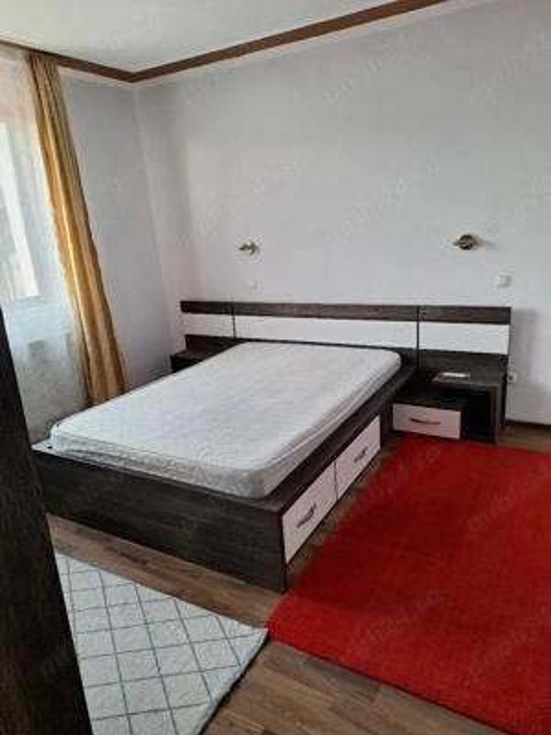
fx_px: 488
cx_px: 276
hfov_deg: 58.9
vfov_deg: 73.9
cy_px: 368
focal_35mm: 23
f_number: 1.8
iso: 200
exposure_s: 1/50
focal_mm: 5.54
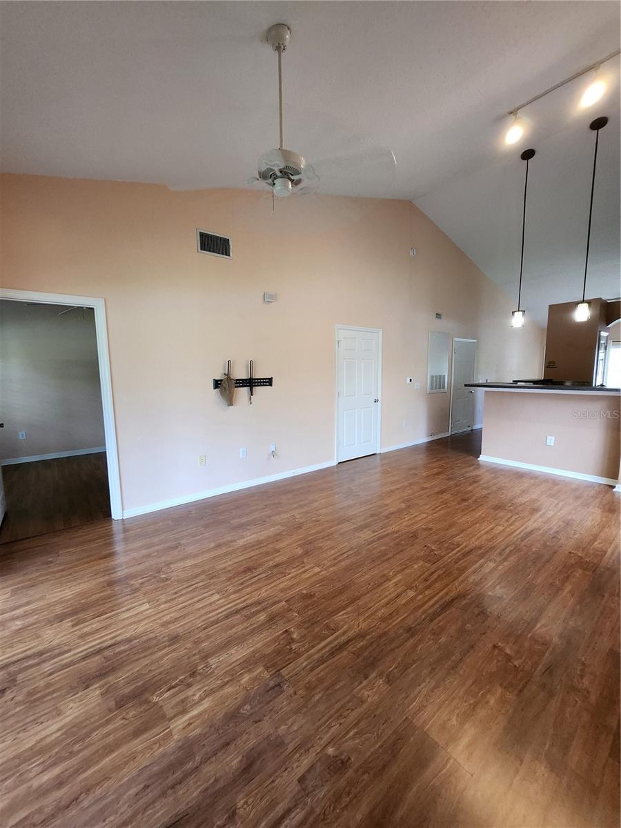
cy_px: 414
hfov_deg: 89.9
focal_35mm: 13
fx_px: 311
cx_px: 310
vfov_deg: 106.2
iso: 250
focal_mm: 1.74
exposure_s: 1/60
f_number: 2.2
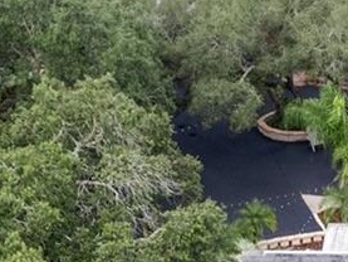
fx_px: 1227
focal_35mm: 122
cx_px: 387
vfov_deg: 11.1
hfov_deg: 15.7
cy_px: 522
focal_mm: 8.38
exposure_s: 1/500
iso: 110
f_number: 2.8
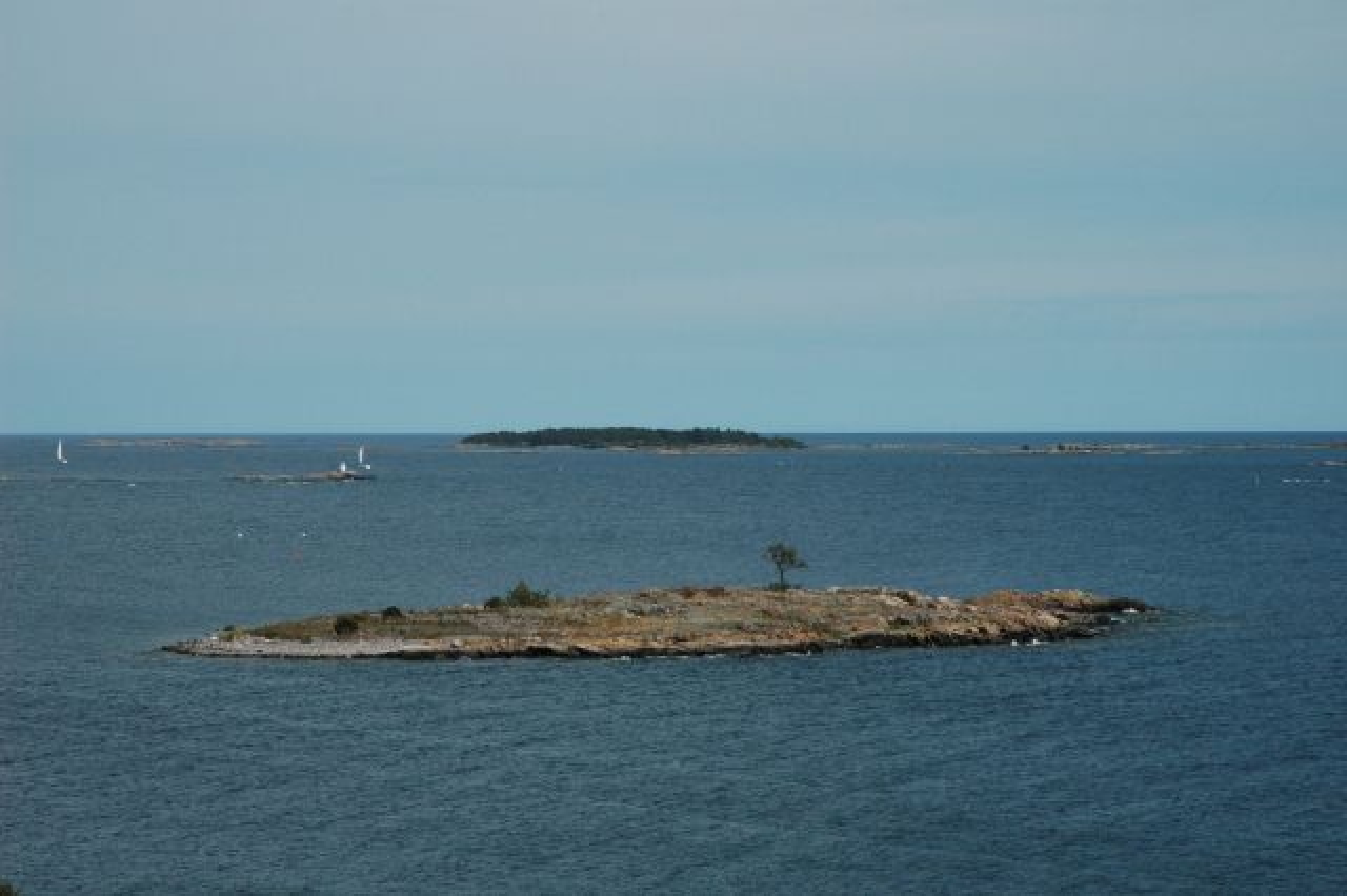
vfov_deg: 13.0
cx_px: 674
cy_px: 448
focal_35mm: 105
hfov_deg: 19.5
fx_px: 3927
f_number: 14
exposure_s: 1/800
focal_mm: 70
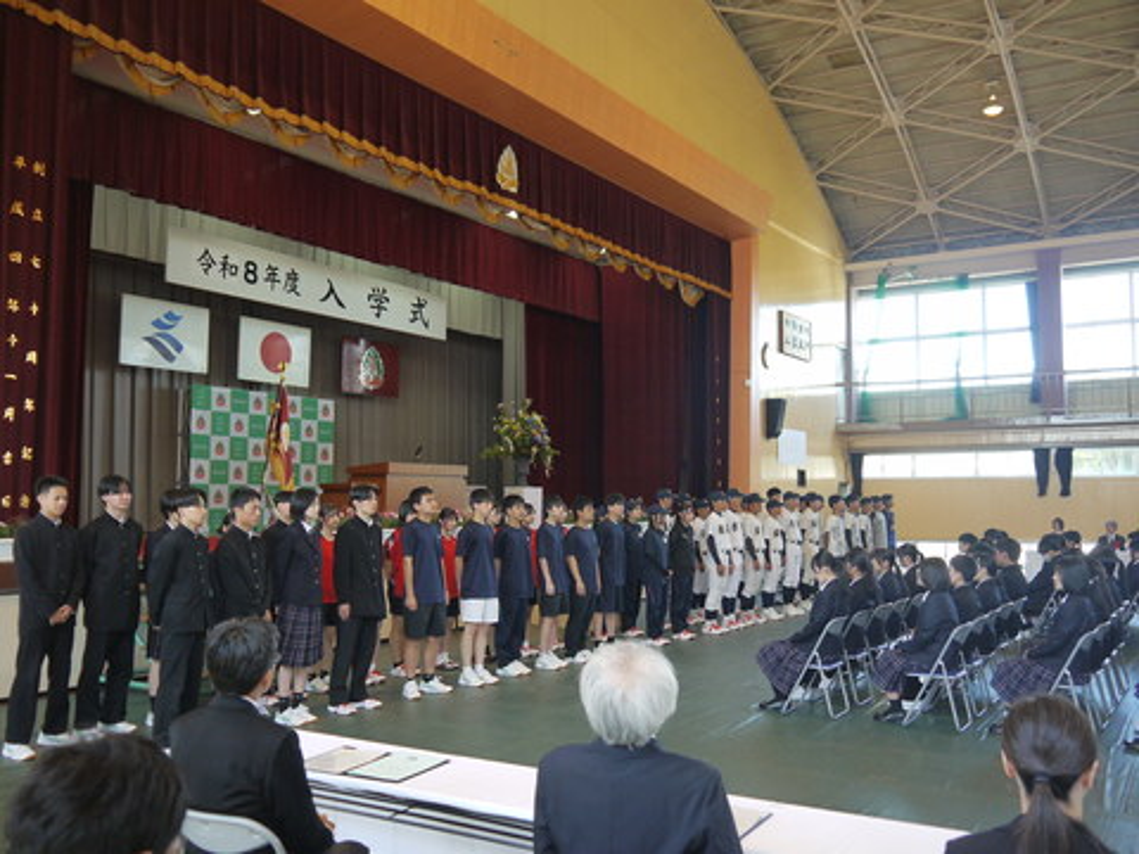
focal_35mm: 34
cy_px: 427
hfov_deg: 54.0
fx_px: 1119
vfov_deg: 41.8
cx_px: 570
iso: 400
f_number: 3.9
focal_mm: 17
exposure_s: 1/50
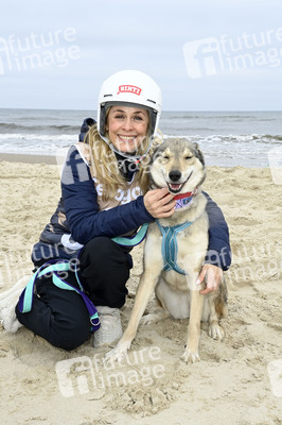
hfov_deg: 26.9
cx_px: 141
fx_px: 588
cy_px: 212
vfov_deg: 39.6
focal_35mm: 50
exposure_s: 1/250
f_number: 13
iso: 1000
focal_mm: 50
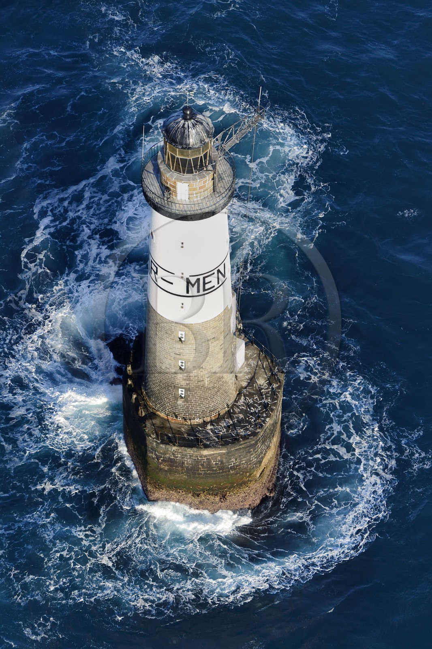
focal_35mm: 120
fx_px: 2161
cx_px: 216
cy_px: 324
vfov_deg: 17.1
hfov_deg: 11.4
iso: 800
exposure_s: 1/1250
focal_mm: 120
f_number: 6.3
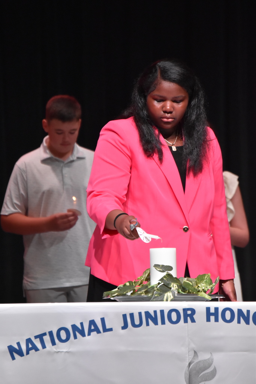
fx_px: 3199
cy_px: 192
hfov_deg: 4.6
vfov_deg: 6.9
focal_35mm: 300
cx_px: 128
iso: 2200
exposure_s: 1/500
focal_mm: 200
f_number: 5.6
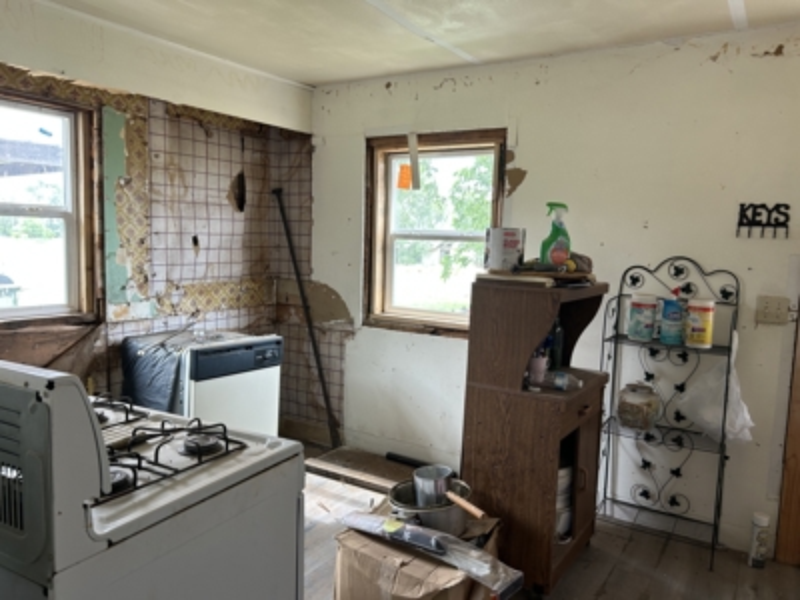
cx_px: 400
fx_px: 601
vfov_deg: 53.1
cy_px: 300
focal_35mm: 26
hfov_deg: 67.3
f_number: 1.5
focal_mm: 5.7
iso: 100
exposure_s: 1/121
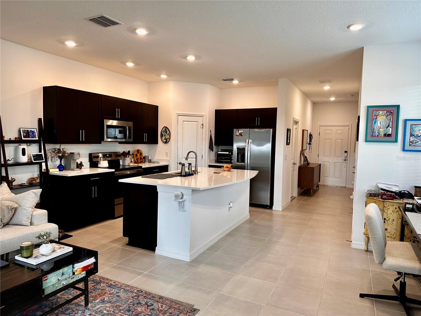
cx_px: 210
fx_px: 292
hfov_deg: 71.6
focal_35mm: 24
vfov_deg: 56.8
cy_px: 158
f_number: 1.78
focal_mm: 6.86
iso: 160
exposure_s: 1/120
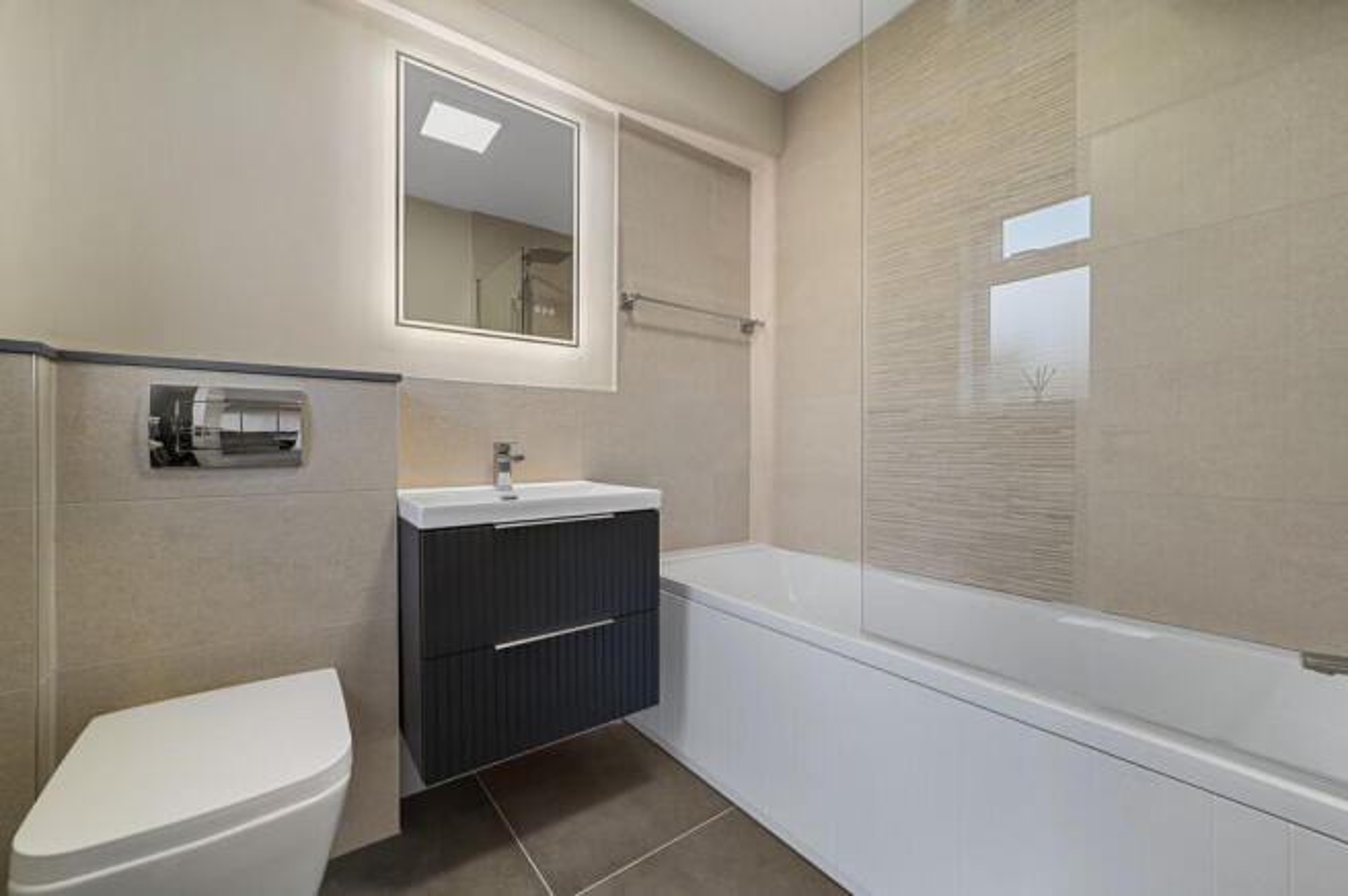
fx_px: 524
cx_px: 674
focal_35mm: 14
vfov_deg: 81.1
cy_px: 448
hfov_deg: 104.3
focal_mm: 14
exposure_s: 1/2
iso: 400
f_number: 8
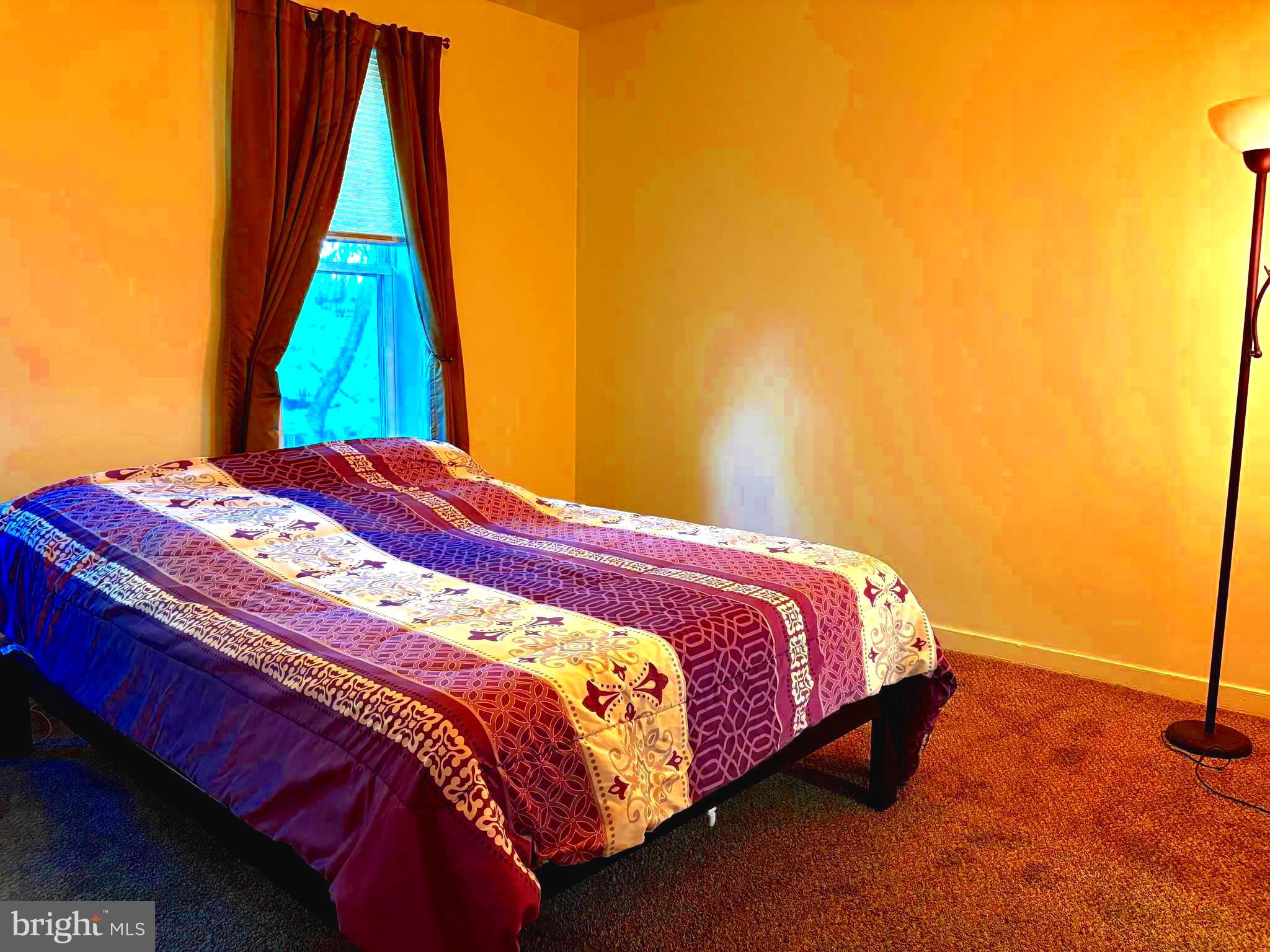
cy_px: 476
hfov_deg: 67.3
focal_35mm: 26
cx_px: 635
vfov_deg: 53.1
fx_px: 954
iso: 400
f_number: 1.6
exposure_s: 1/60
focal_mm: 5.96
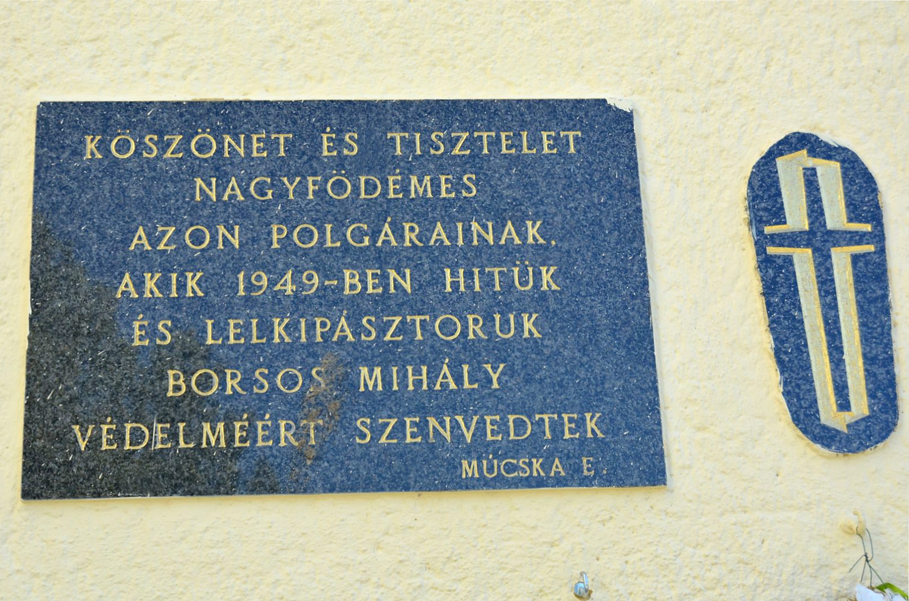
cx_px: 454
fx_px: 1322
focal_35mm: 52
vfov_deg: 25.6
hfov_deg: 37.9
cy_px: 300
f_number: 6.3
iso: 100
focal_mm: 35
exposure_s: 1/160
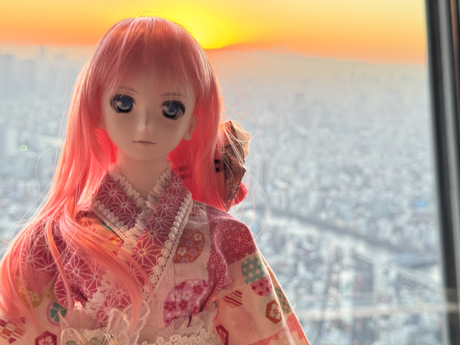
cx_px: 230
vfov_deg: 30.3
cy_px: 172
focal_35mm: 48
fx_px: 638
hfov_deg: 39.7
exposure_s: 1/97
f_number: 1.78
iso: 100
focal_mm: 6.76
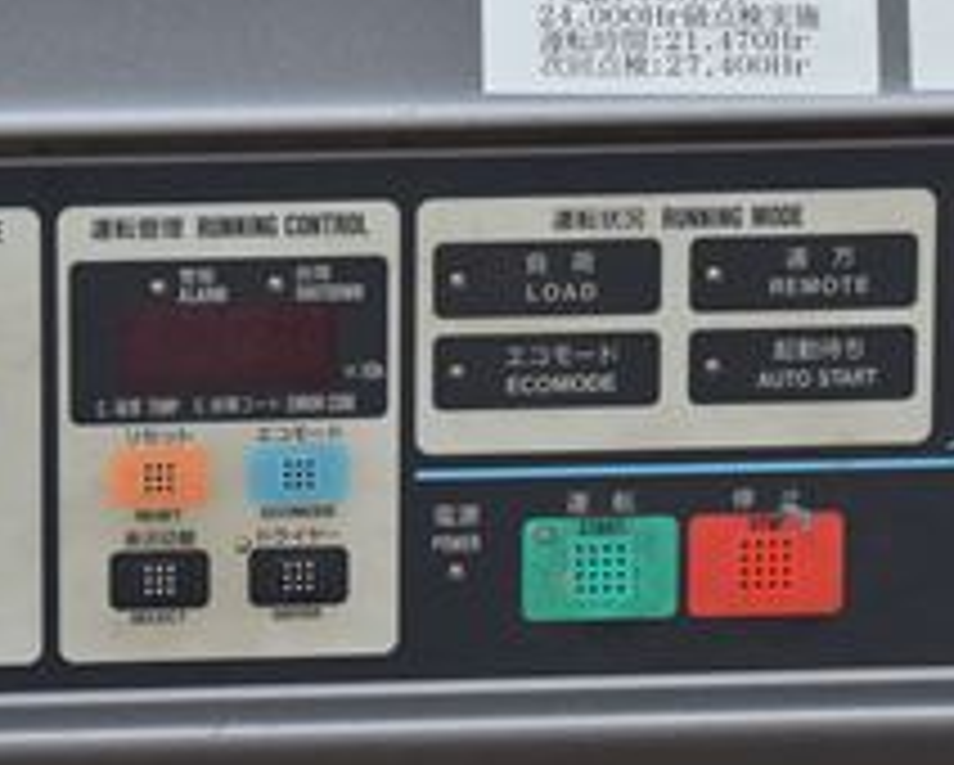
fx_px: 6754
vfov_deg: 6.5
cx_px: 360
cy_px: 315
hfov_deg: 8.1
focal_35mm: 239
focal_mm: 72
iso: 1250
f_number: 6.3
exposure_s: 1/800
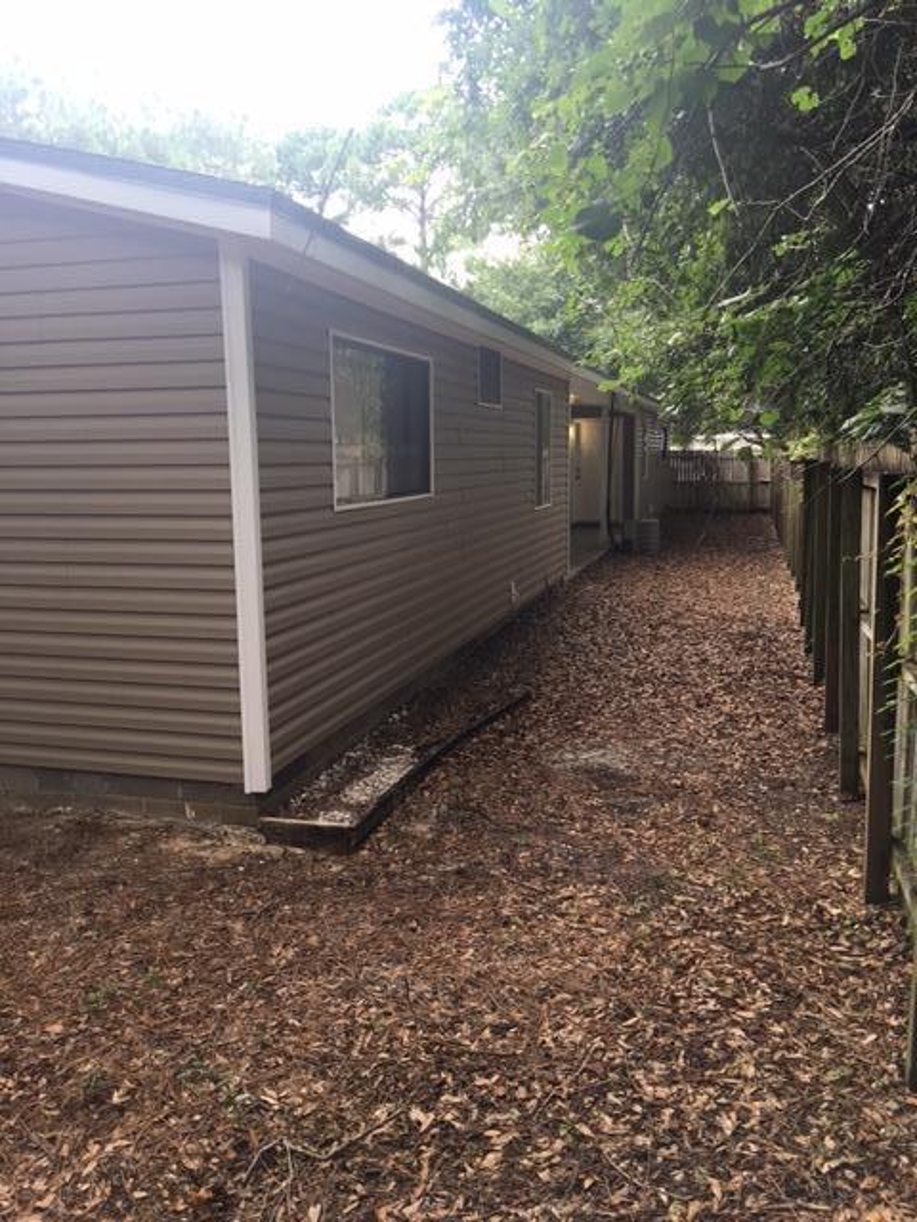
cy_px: 611
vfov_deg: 61.7
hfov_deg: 48.2
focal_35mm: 29
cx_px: 458
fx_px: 1024
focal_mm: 4.15
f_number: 2.2
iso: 32
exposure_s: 1/40
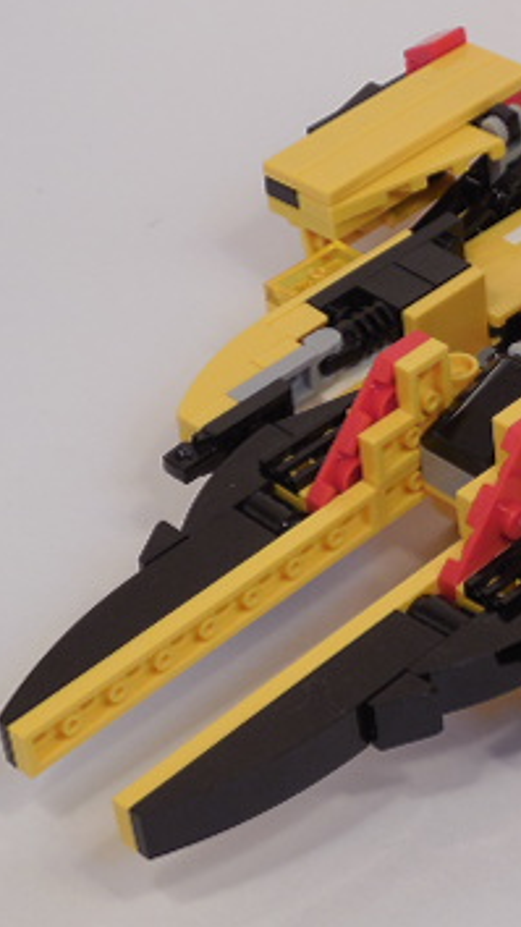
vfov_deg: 16.5
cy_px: 364
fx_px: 3194
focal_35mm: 130
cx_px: 615
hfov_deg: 9.2
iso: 200
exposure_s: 1/80
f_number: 4.2
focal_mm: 10.9
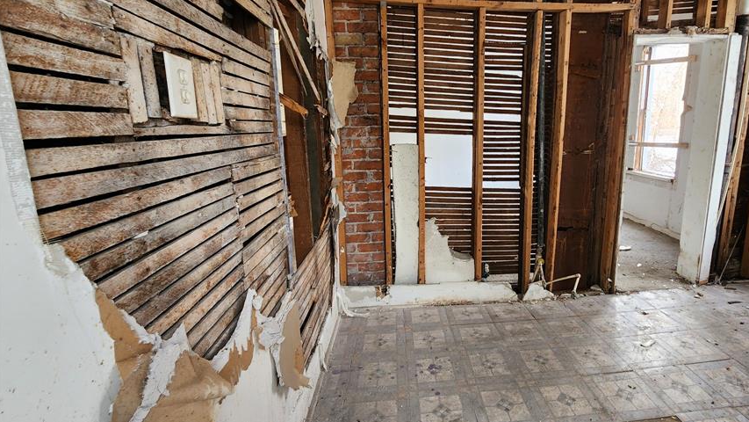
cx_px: 447
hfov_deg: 94.7
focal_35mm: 17
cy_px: 196
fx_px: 338
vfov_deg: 63.9
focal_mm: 2.2
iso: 200
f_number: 2.2
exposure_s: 1/60
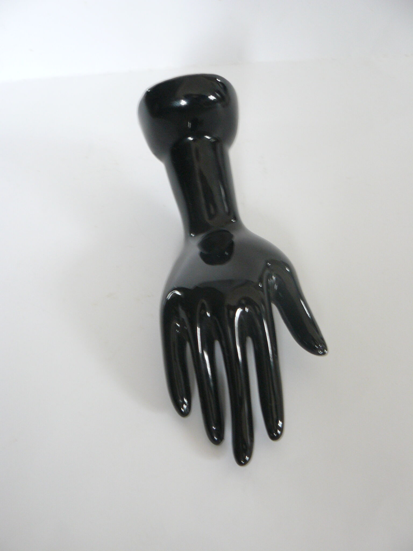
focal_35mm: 36
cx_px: 206
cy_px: 276
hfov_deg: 39.7
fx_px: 573
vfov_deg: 51.4
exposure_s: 1/5
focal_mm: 6
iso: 200
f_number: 2.8
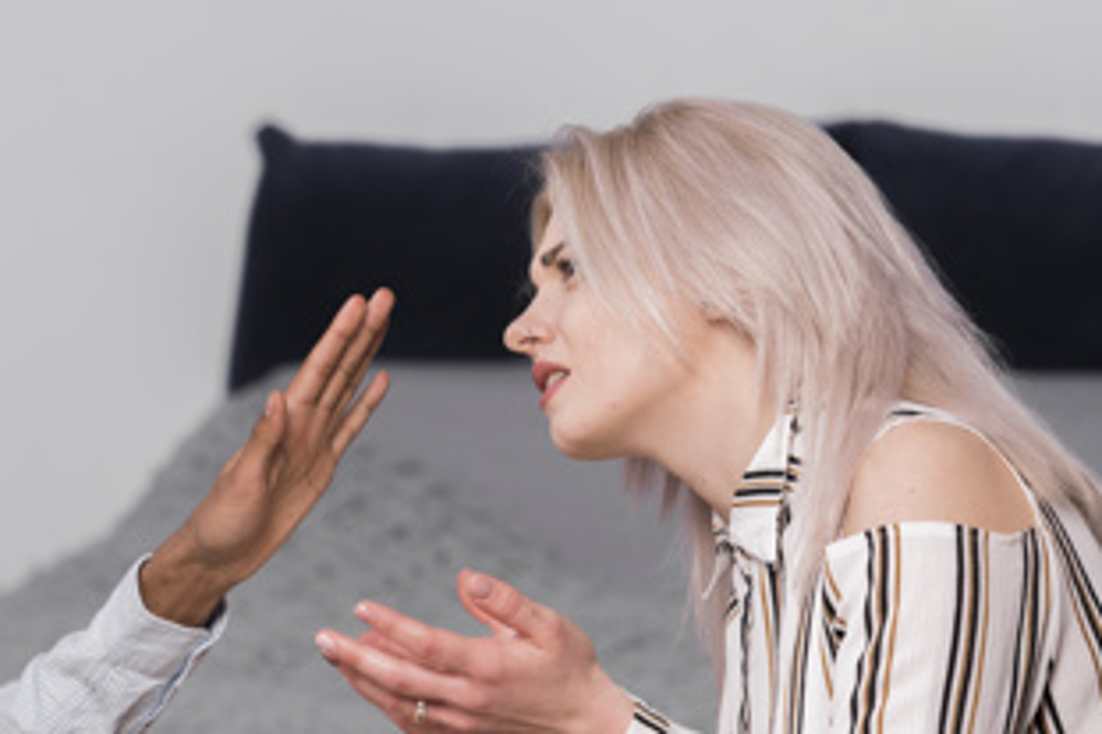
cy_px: 530
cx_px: 110
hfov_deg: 7.6
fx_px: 8321
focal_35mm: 272
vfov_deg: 5.0
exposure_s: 1/160
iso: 80
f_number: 5
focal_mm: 135
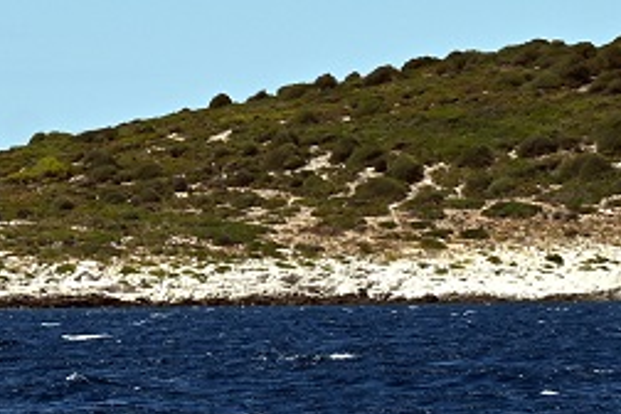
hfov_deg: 3.6
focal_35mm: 578
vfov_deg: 2.4
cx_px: -377
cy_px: -159
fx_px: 9970
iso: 100
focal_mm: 112
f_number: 7.1
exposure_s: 1/800
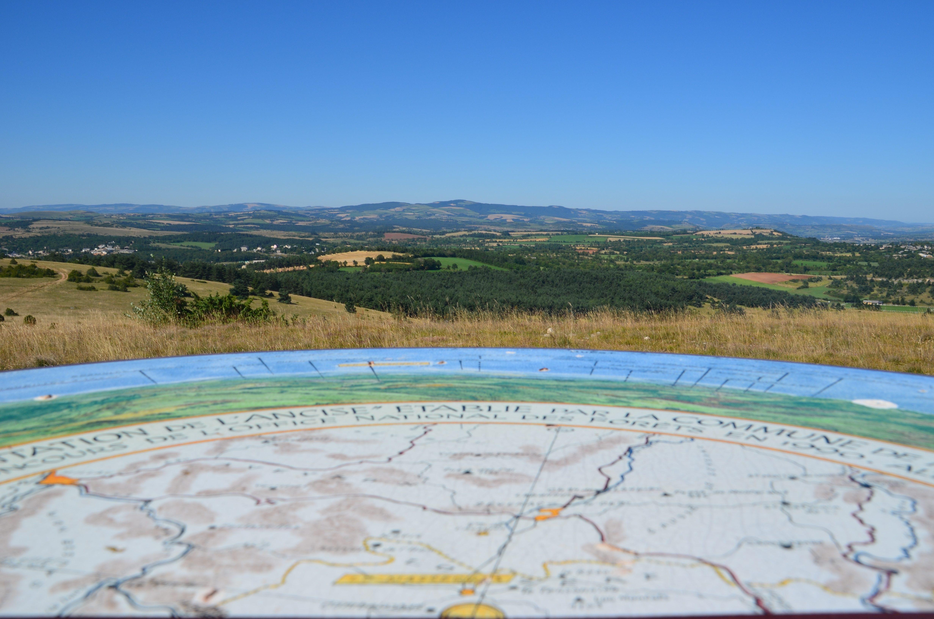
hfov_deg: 55.2
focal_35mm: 34
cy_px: 310
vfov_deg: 38.2
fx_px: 893
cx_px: 467
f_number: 13
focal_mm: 23
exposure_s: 1/250
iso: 100
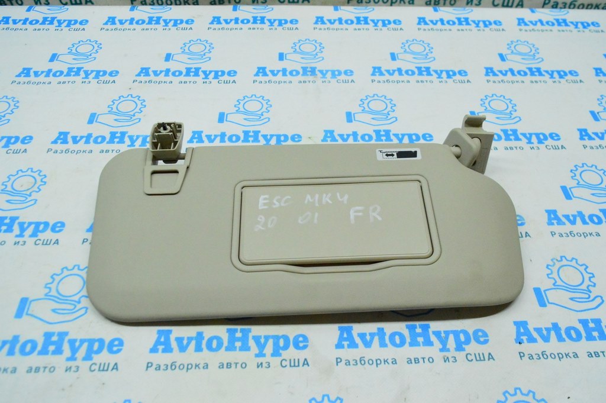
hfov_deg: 59.5
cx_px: 303
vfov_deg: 41.6
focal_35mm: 32
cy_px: 202
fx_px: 530
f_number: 6.3
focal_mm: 21
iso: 6400
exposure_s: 1/500
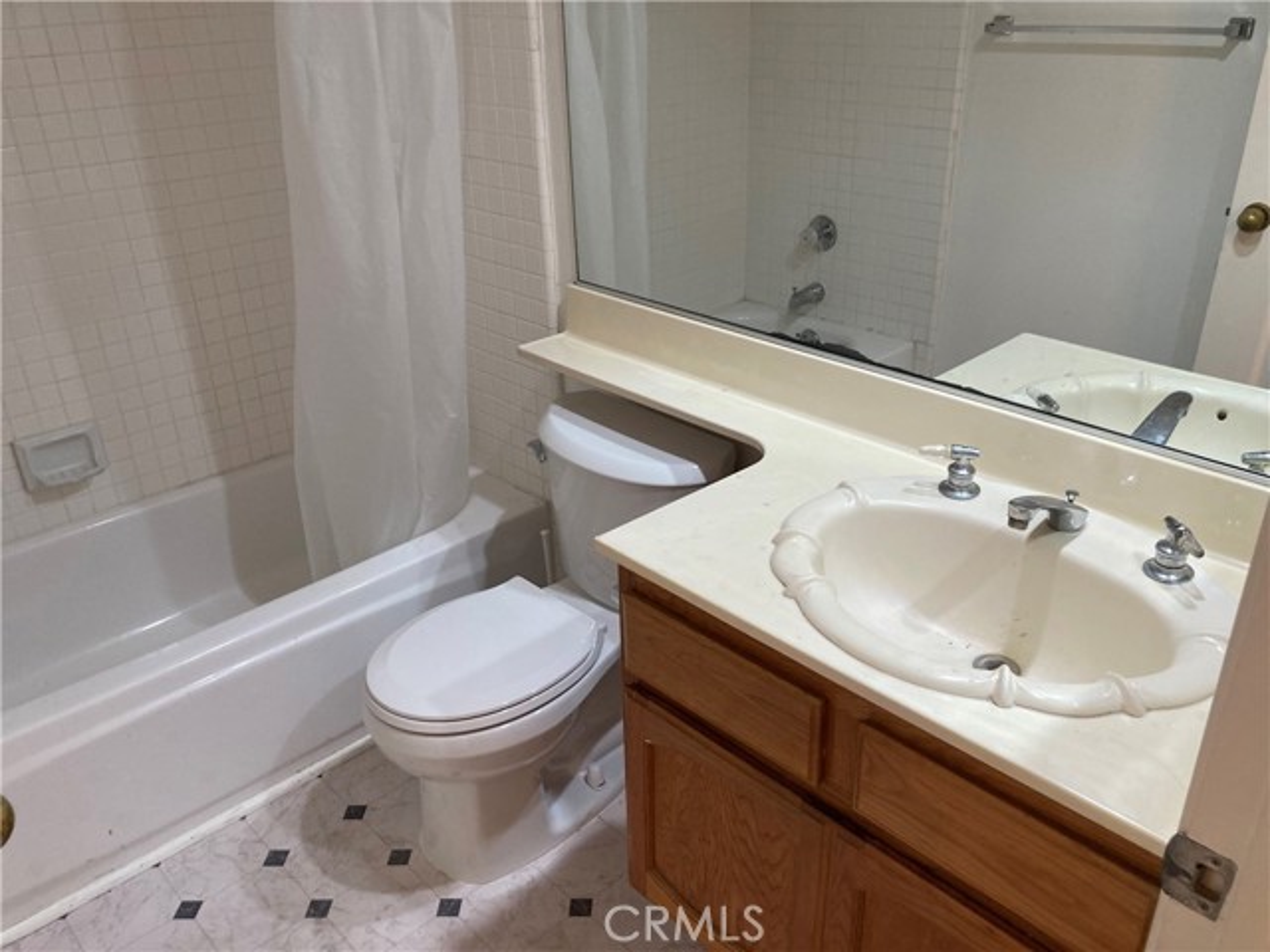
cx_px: 635
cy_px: 476
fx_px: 1027
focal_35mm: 28
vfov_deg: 49.7
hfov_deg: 63.4
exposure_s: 1/60
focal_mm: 3.99
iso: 80
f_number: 1.8
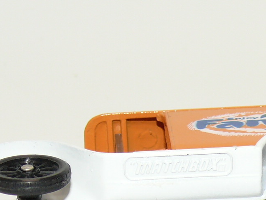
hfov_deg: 9.7
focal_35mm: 203
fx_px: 1560
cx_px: 187
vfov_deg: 7.3
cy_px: 209
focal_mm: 12
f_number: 4
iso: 100
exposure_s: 1/30
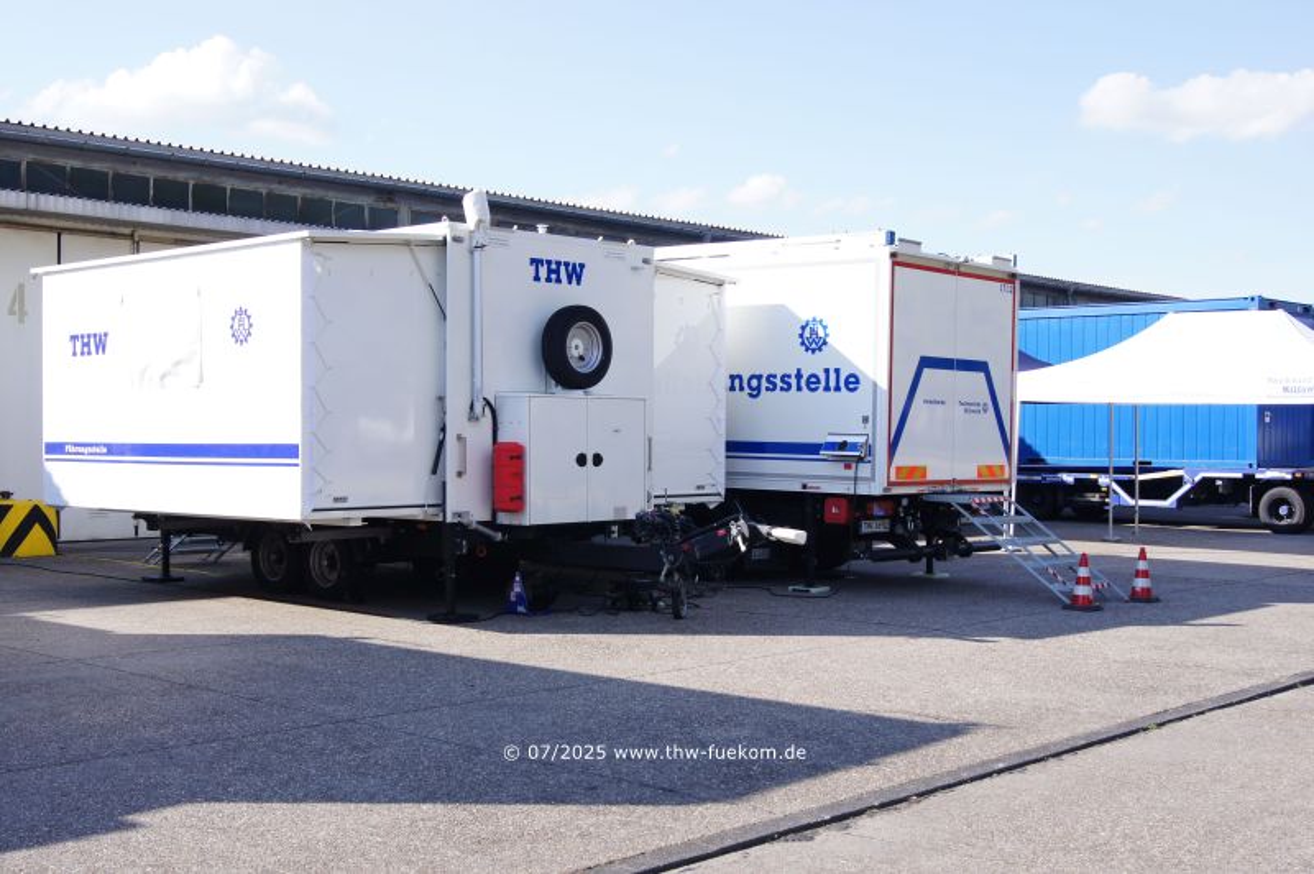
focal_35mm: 42
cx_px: 657
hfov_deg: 46.4
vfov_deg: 31.8
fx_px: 1532
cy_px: 437
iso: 100
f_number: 9
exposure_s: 1/100
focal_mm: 28
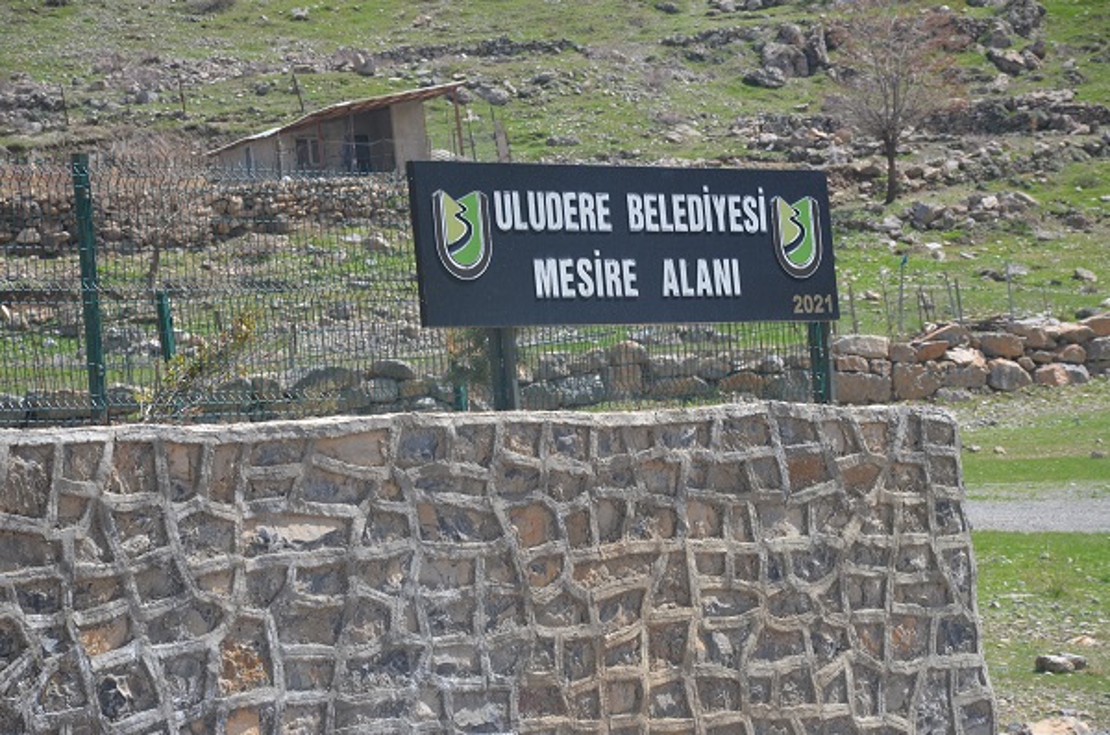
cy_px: 368
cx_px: 555
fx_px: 3922
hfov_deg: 16.1
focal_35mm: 128
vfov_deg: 10.7
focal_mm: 85
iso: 160
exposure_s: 1/250
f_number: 8
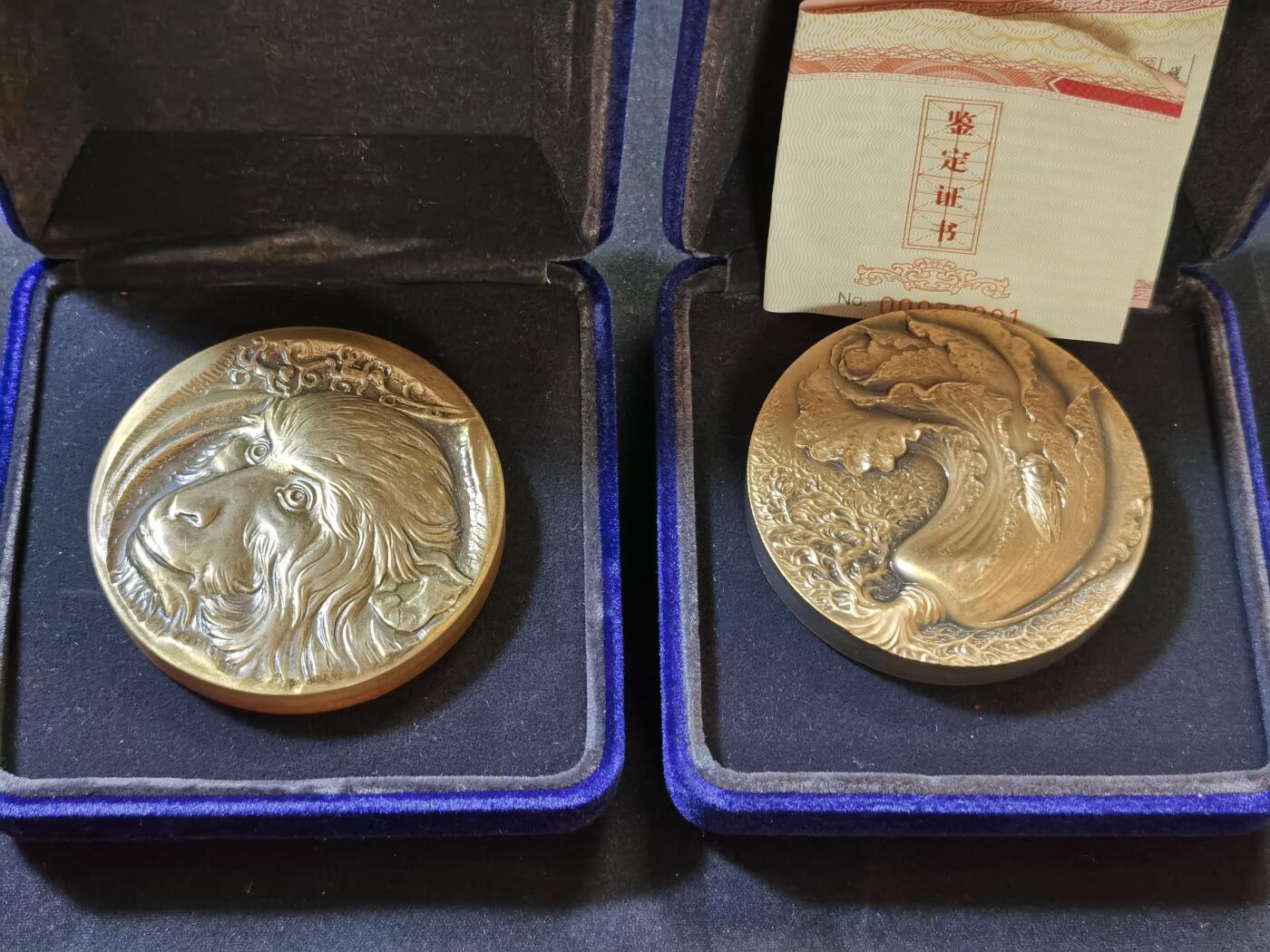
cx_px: 635
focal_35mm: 55
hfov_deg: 34.9
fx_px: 2018
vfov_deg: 26.6
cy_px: 476
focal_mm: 5.56
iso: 250
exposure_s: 1/100
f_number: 1.6
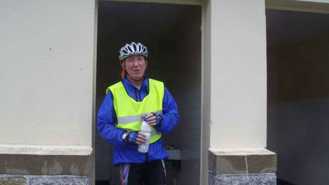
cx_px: 164
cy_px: 97
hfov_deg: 50.5
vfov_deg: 29.7
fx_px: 349
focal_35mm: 40
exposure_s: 1/125
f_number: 4.8
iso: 80
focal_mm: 6
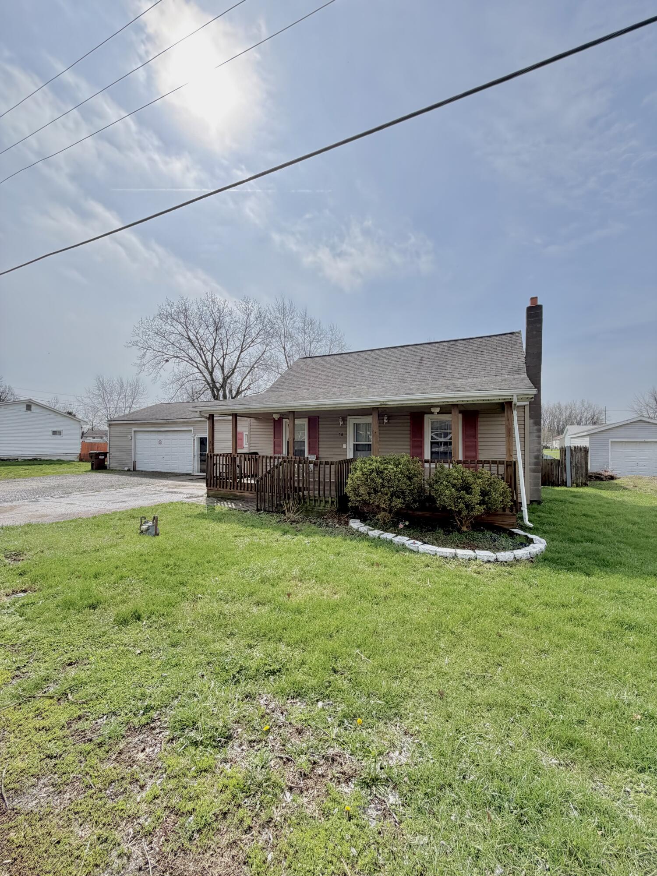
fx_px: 354
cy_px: 438
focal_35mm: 14
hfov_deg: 85.7
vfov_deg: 102.1
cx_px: 328
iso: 40
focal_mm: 2.22
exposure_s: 1/701
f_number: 2.2
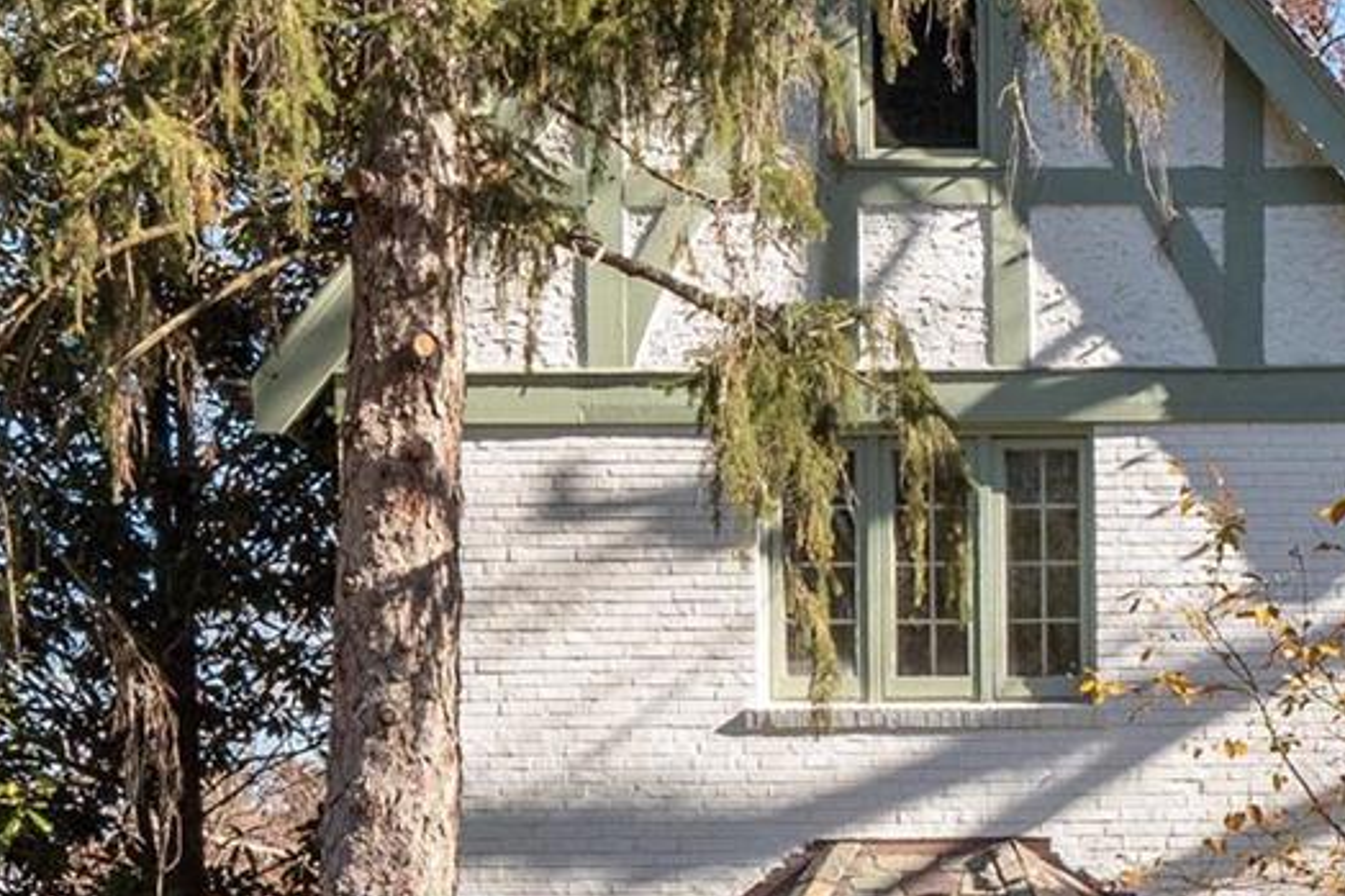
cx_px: 1576
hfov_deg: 17.8
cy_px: 911
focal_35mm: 110
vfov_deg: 12.3
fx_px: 4108
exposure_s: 1/320
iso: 400
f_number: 8
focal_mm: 18
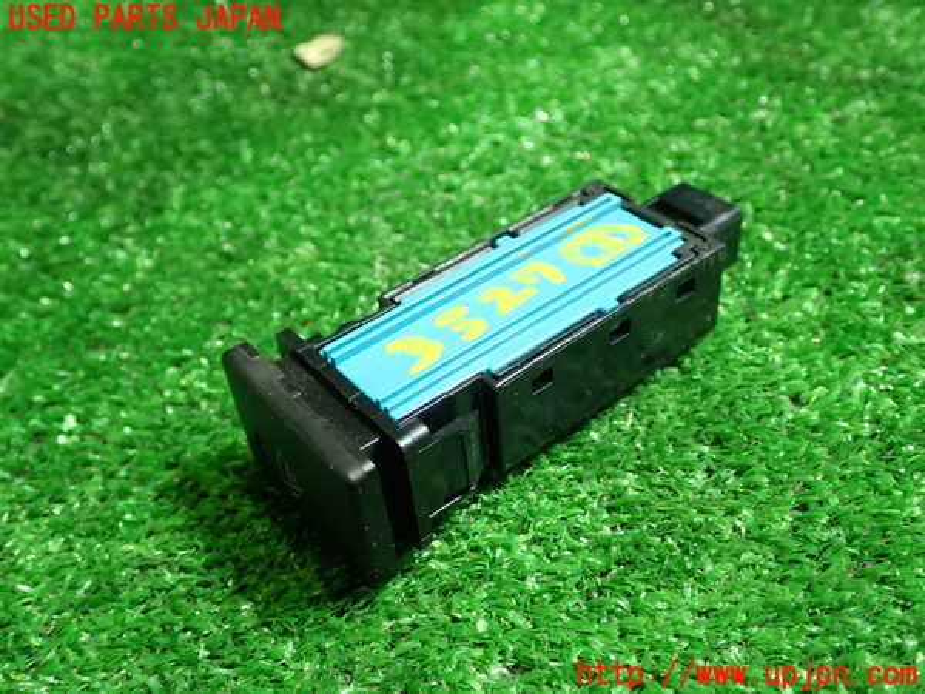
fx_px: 962
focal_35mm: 36
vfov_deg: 39.7
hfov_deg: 51.4
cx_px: 462
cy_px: 347
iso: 400
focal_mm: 6.37
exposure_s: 1/40
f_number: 2.5
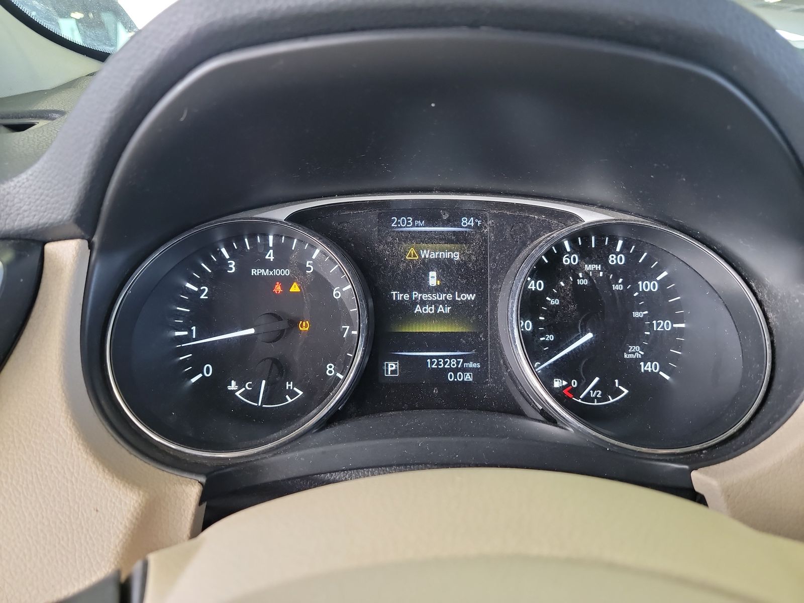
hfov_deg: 71.6
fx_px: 557
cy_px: 302
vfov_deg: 56.8
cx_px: 402
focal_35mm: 24
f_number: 1.8
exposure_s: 1/59
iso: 517
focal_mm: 6.7
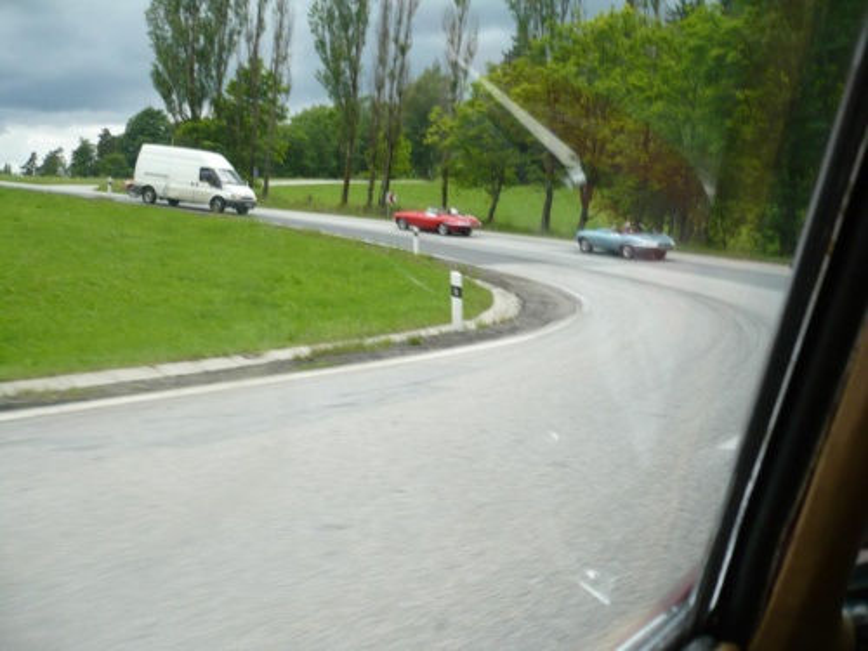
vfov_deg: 40.7
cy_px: 326
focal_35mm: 35
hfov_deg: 52.6
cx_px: 434
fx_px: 878
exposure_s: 1/100
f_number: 2.8
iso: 100
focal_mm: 5.8
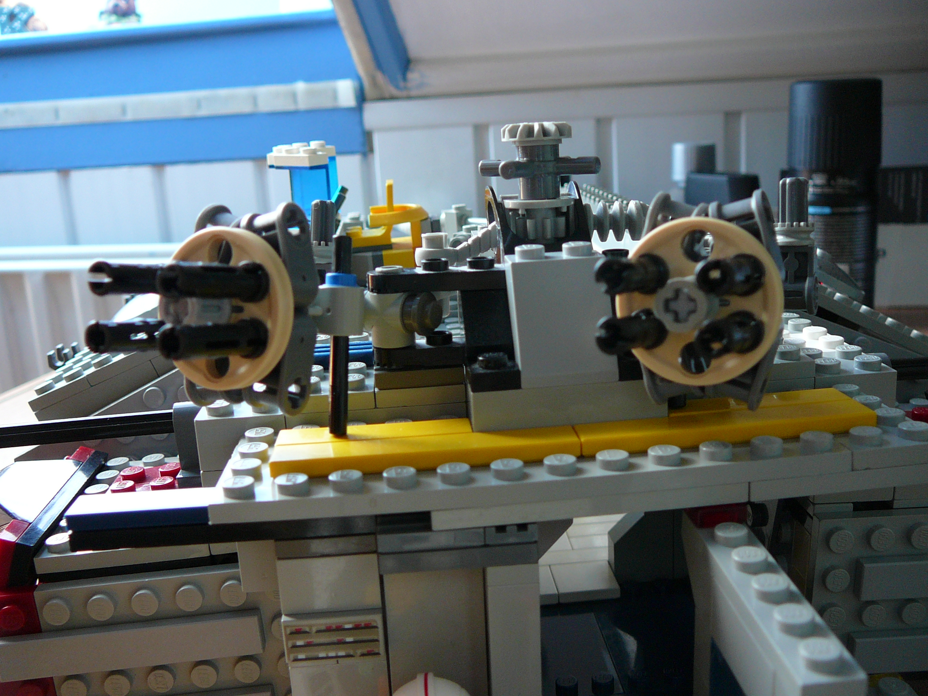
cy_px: 348
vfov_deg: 40.7
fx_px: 938
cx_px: 464
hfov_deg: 52.6
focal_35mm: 35
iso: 100
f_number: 2.8
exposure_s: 1/30
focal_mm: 5.2
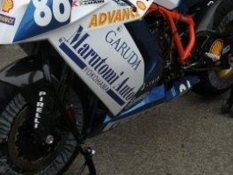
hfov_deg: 27.4
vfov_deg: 20.6
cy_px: 52
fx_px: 478
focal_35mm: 71
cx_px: 107
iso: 64
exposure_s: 1/88
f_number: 4
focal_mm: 7.4
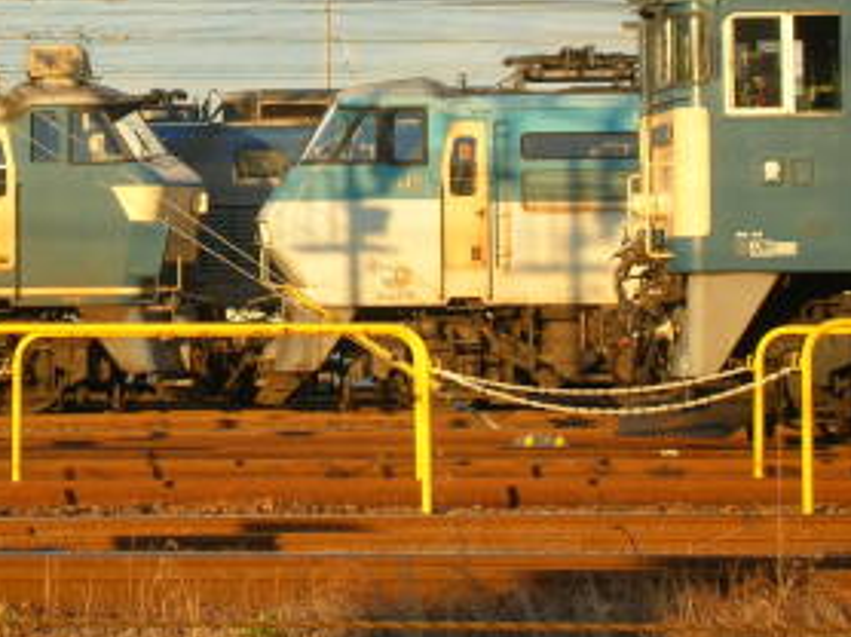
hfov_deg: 10.5
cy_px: 74
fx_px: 4642
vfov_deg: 7.8
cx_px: 208
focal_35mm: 189
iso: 50
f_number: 4.9
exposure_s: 1/92
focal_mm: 17.4
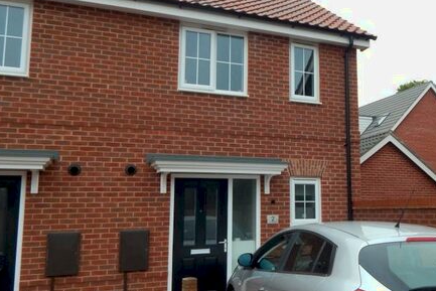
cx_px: 294
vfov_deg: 36.0
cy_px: 143
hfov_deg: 50.8
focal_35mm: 37
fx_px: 448
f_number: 3
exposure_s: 1/800
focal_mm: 4
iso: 125
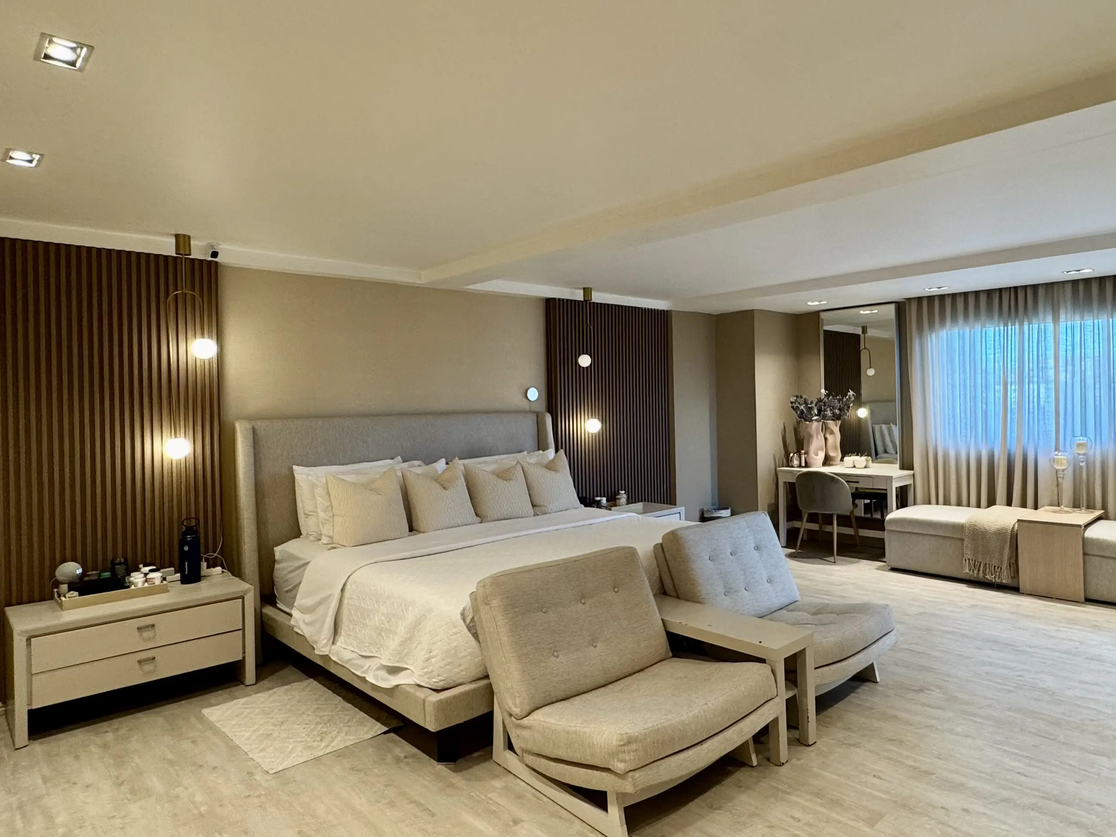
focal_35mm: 22
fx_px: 709
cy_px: 402
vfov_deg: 61.1
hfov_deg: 75.4
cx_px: 678
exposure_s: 1/60
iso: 160
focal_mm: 2.22
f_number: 2.2
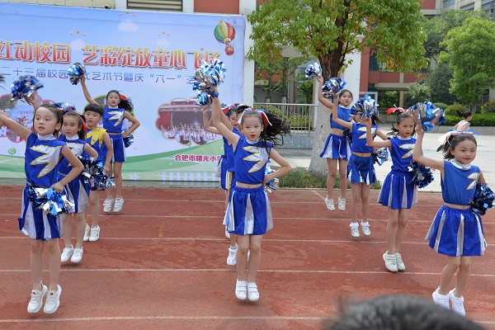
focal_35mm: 48
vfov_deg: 28.1
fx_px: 660
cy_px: 165
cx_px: 248
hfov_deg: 41.1
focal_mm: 48
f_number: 7.1
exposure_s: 1/200
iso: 200
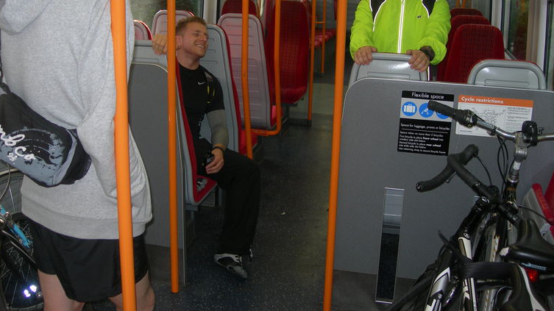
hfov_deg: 46.4
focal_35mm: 44
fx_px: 646
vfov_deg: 27.0
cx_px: 266
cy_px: 111
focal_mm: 7.8
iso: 50
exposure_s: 1/60.1
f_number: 2.8
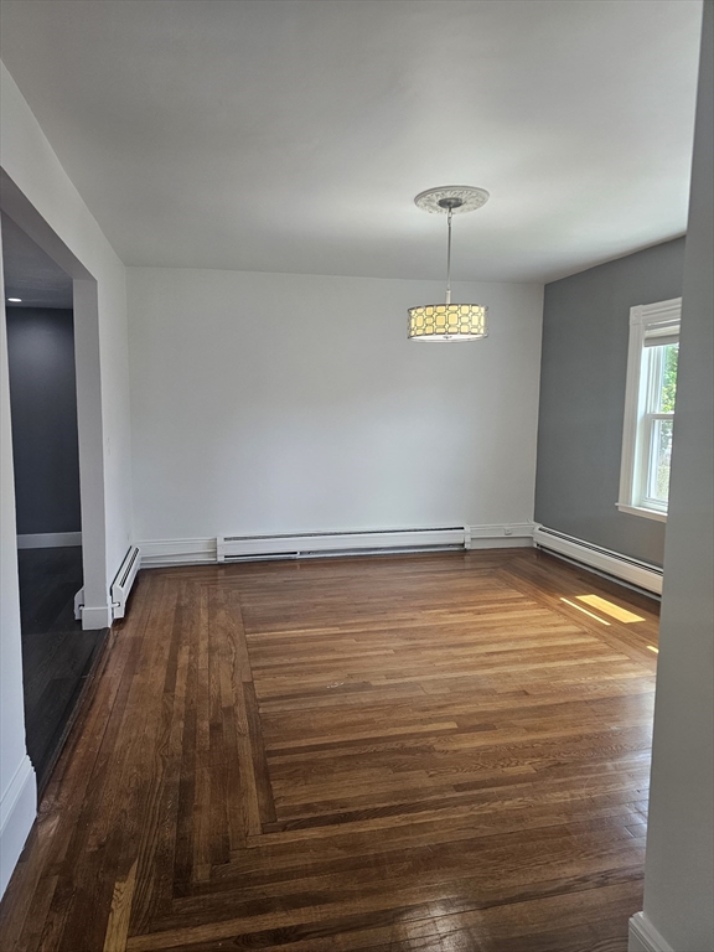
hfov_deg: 58.9
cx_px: 357
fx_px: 633
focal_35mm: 23
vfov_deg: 73.9
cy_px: 476
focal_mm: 6.3
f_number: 1.7
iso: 160
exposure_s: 1/120
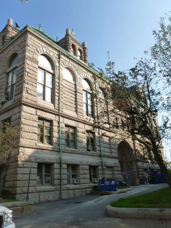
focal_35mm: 28
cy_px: 114
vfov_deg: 63.4
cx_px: 86
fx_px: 184
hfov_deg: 49.7
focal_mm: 5
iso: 160
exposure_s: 1/800
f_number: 3.3
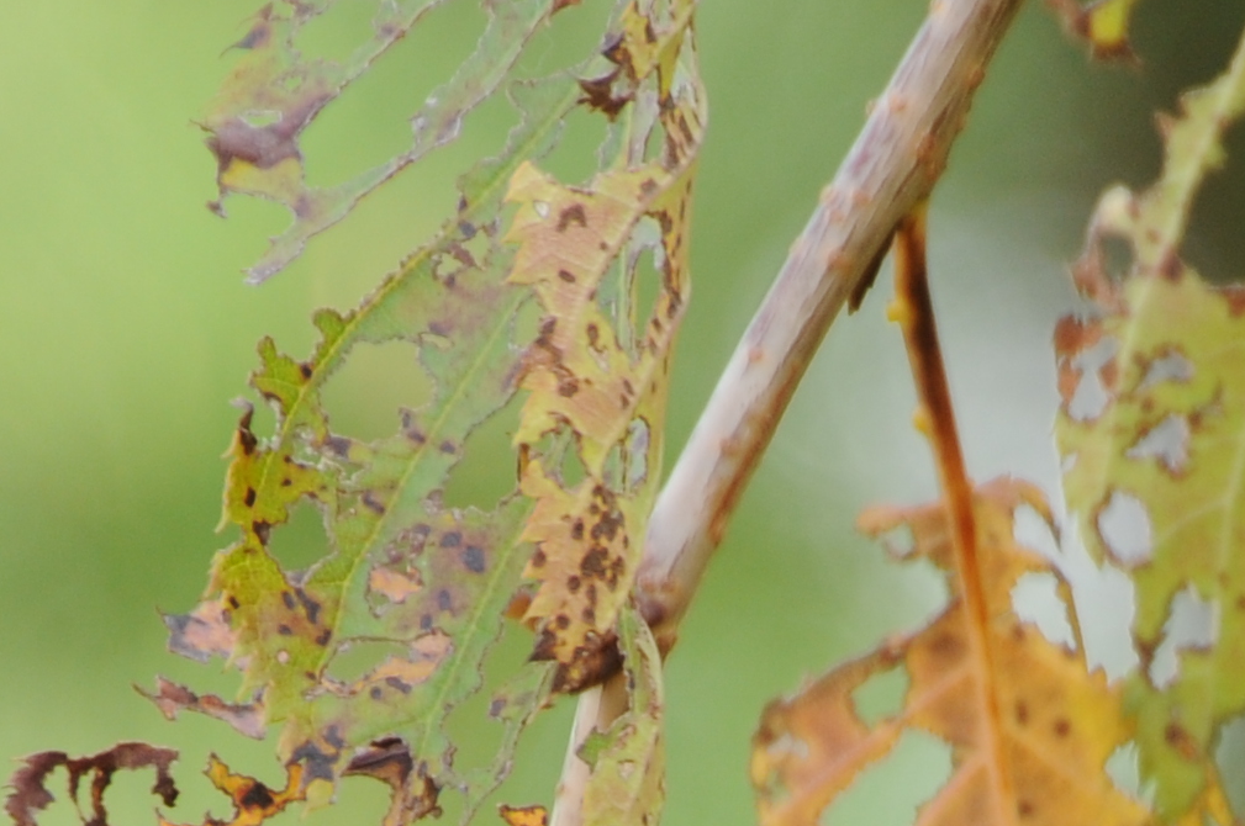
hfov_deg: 1.2
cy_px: 1318
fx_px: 59441
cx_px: 1029
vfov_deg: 0.8
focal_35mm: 1721
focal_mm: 270
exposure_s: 1/80
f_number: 6.3
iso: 200
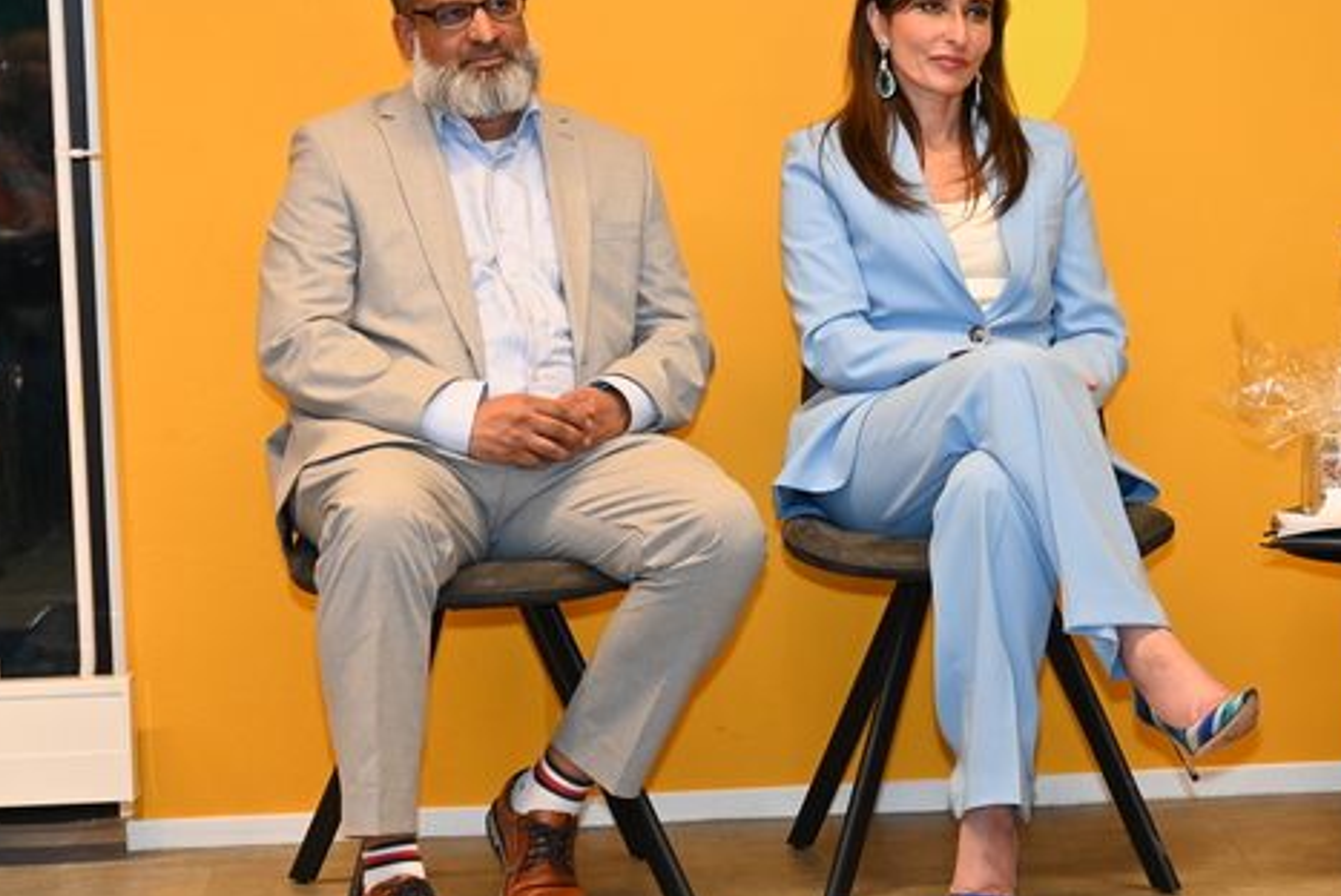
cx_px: 770
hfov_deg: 17.3
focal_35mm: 118
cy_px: 403
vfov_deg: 11.6
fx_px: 4398
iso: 2500
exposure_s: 1/100
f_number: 6.3
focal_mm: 92
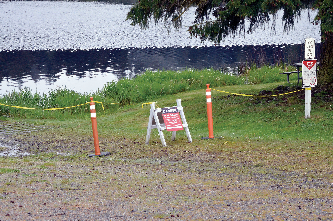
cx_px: 166
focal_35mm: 102
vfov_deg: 13.4
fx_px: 942
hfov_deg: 20.1
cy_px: 110
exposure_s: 1/200
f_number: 14
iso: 2000
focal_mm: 68
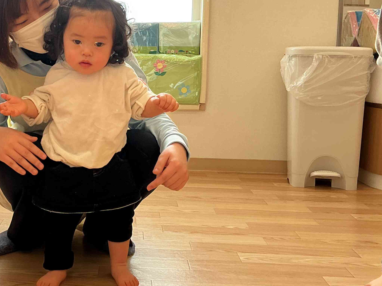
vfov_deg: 25.5
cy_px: 98
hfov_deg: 32.9
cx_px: 81
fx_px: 629
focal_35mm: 57
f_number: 1.8
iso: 20
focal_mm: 3
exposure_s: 1/168
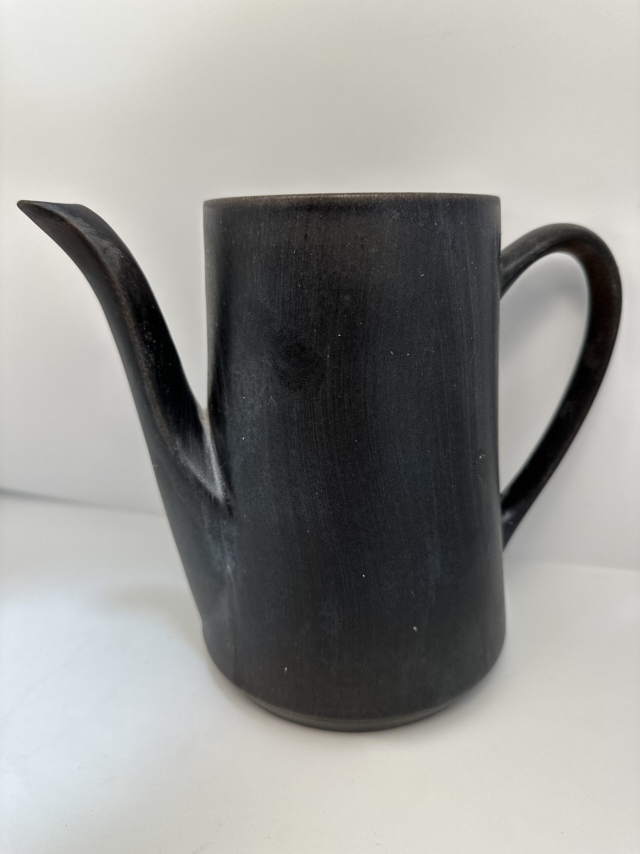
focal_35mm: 24
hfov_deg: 56.8
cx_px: 320
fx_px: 592
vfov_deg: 71.6
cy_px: 427
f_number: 1.78
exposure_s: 1/100
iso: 64
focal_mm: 6.86
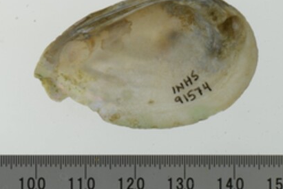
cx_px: -76
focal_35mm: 175
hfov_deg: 11.5
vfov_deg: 7.8
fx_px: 1377
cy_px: -51
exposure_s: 1/10
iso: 100
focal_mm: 60
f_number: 32
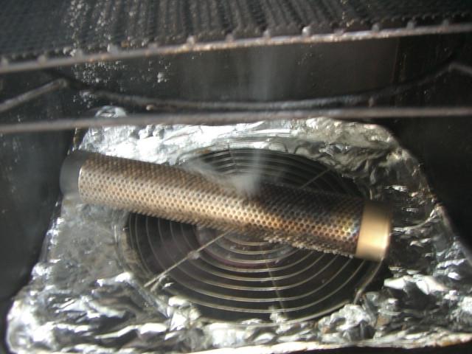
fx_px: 518
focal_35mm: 38
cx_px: 236
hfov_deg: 49.0
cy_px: 177
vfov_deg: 37.7
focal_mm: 6.2
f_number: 2.7
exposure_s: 1/8
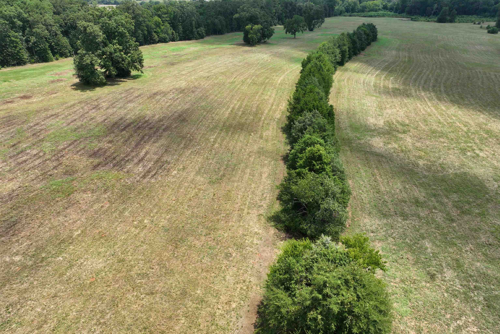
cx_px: 250
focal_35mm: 25
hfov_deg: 71.5
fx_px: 347
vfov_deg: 51.3
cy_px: 158
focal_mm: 12.29
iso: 110
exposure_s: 1/160
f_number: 2.8
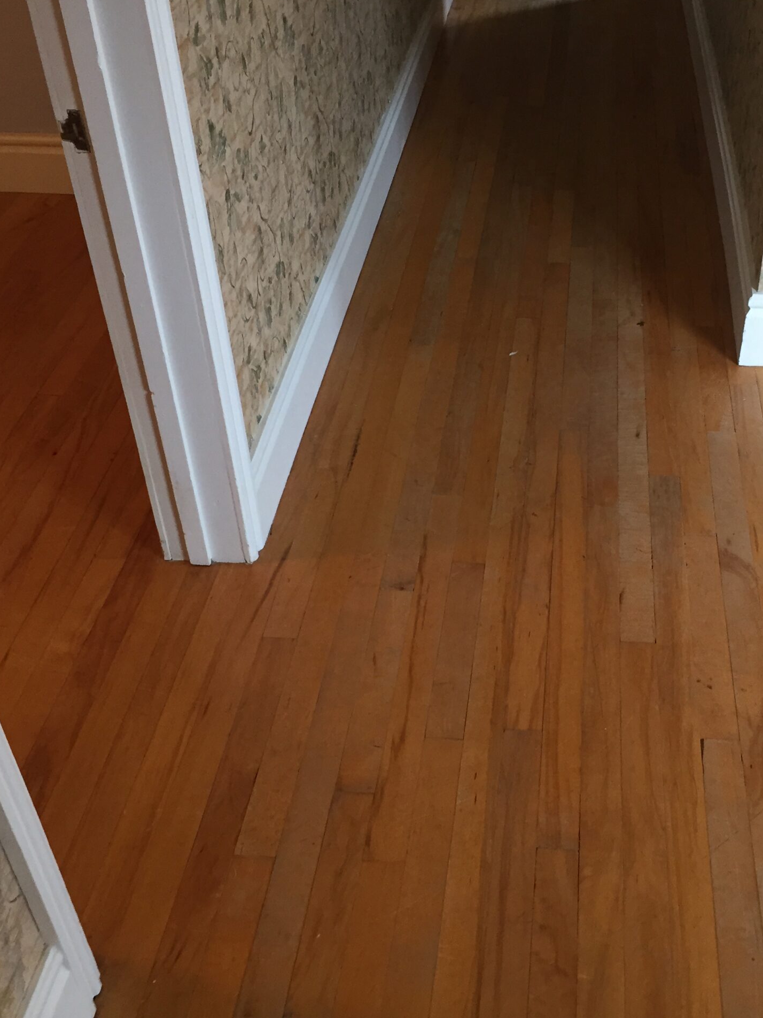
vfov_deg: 47.9
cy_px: 507
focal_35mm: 39
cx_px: 484
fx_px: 1146
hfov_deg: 36.6
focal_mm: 4.15
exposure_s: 1/33
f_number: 2.2
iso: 160
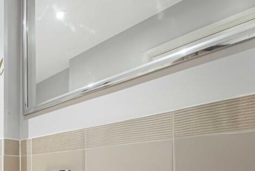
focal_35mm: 35
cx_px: -18
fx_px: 248
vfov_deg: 33.6
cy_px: 182
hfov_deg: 43.6
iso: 200
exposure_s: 1/15
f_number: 8
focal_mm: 16
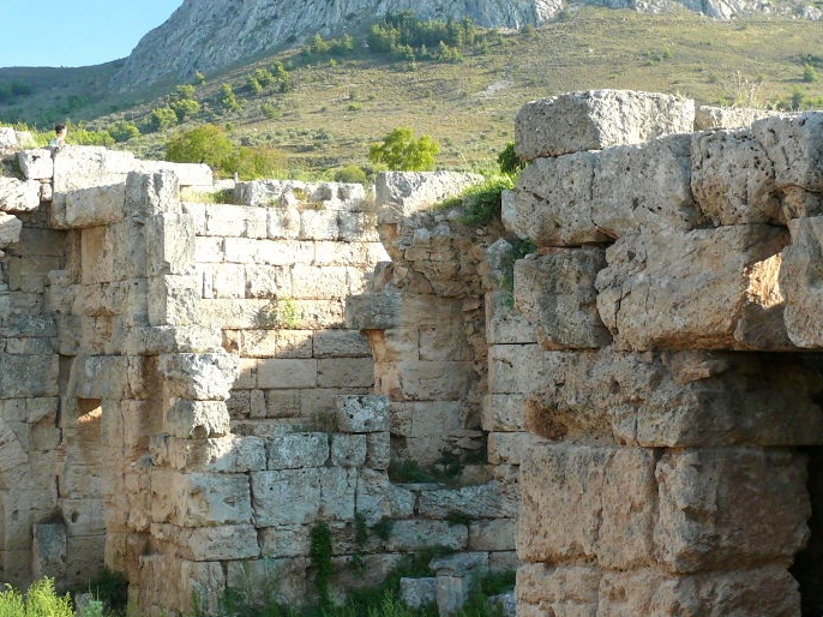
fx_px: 1783
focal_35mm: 75
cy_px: 349
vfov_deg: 19.6
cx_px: 446
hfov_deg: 26.0
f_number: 4
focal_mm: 7.4
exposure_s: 1/125
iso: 100
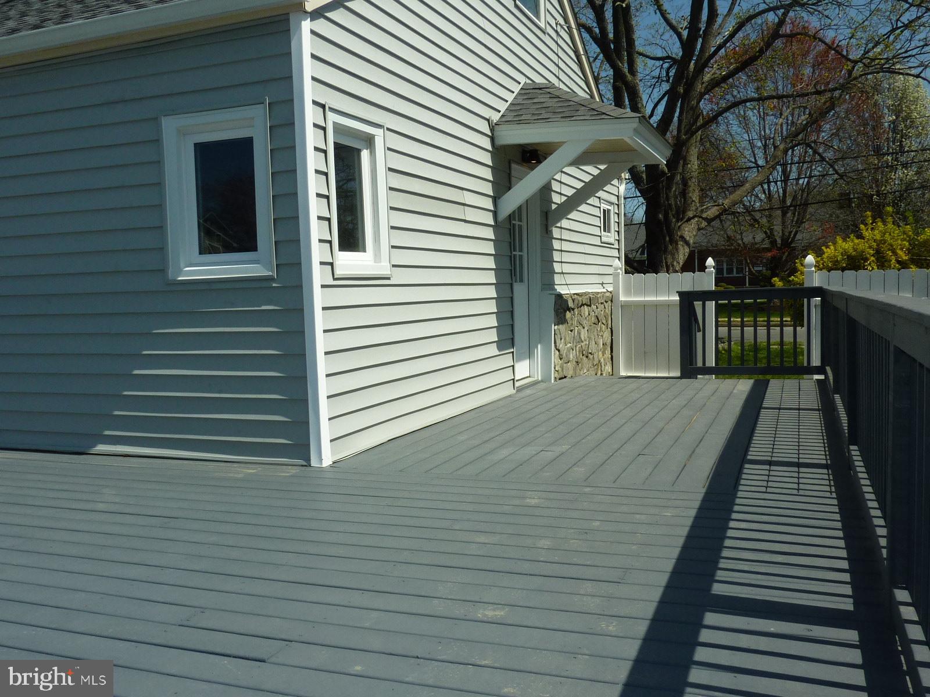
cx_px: 465
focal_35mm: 31
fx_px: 833
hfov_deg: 58.4
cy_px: 348
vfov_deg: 45.4
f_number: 5.6
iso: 100
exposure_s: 1/640
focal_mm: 4.1
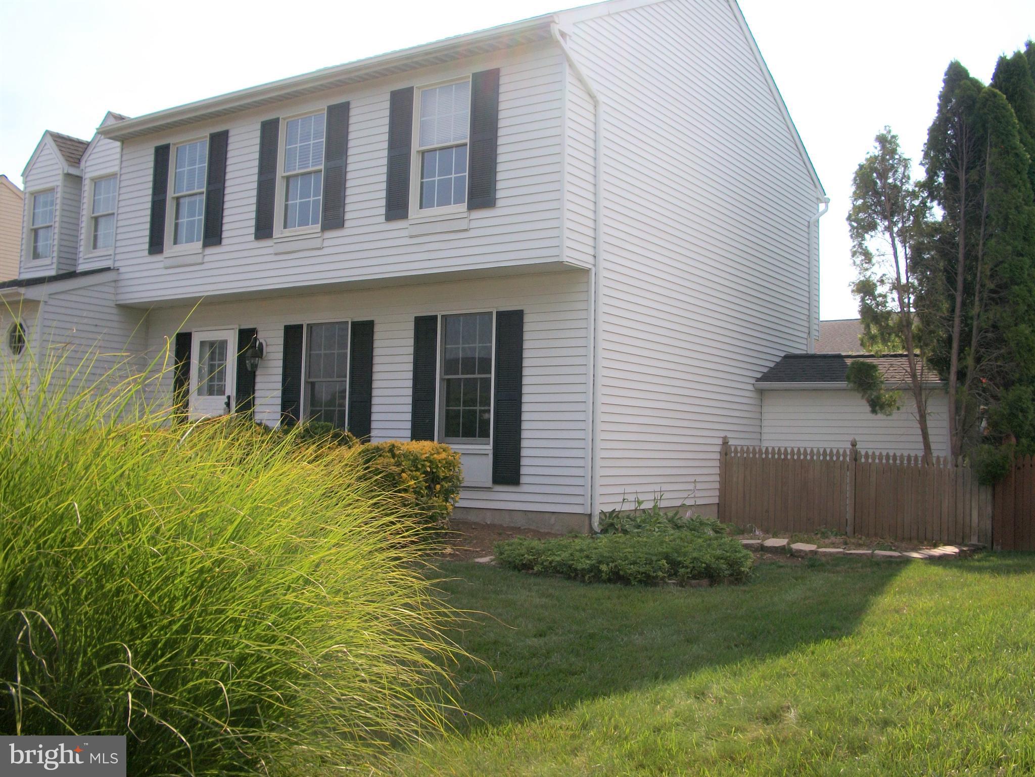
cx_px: 518
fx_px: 1046
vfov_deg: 40.7
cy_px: 388
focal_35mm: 35
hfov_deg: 52.6
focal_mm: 6.3
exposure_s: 1/320
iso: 80
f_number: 5.6
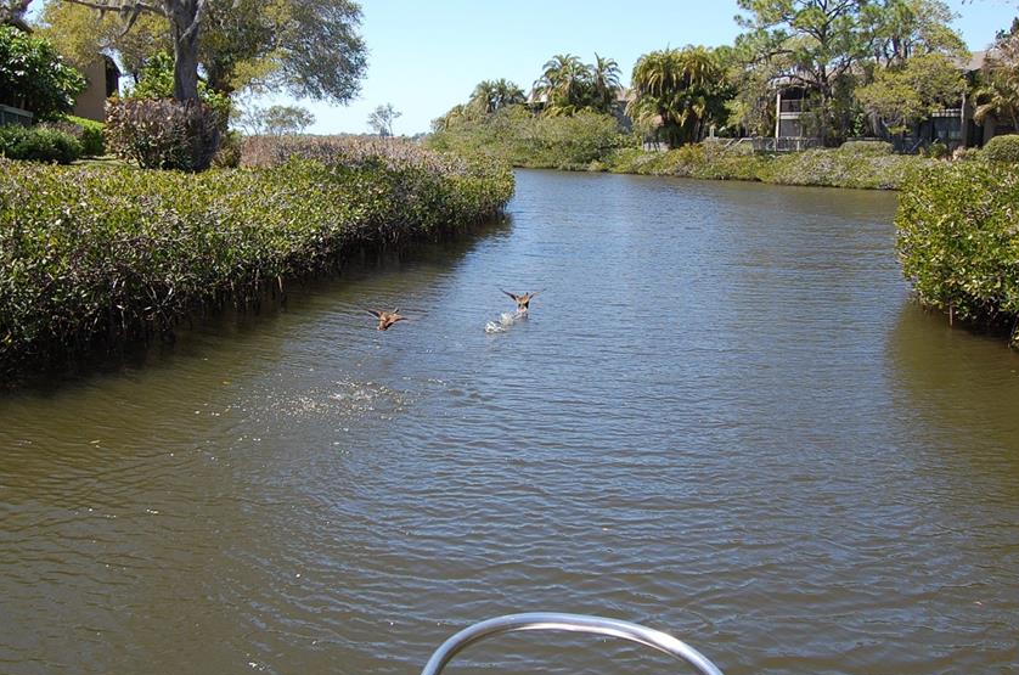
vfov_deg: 39.7
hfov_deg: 57.2
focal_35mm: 33
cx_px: 446
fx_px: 932
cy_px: 296
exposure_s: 1/250
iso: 200
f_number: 8
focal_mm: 18
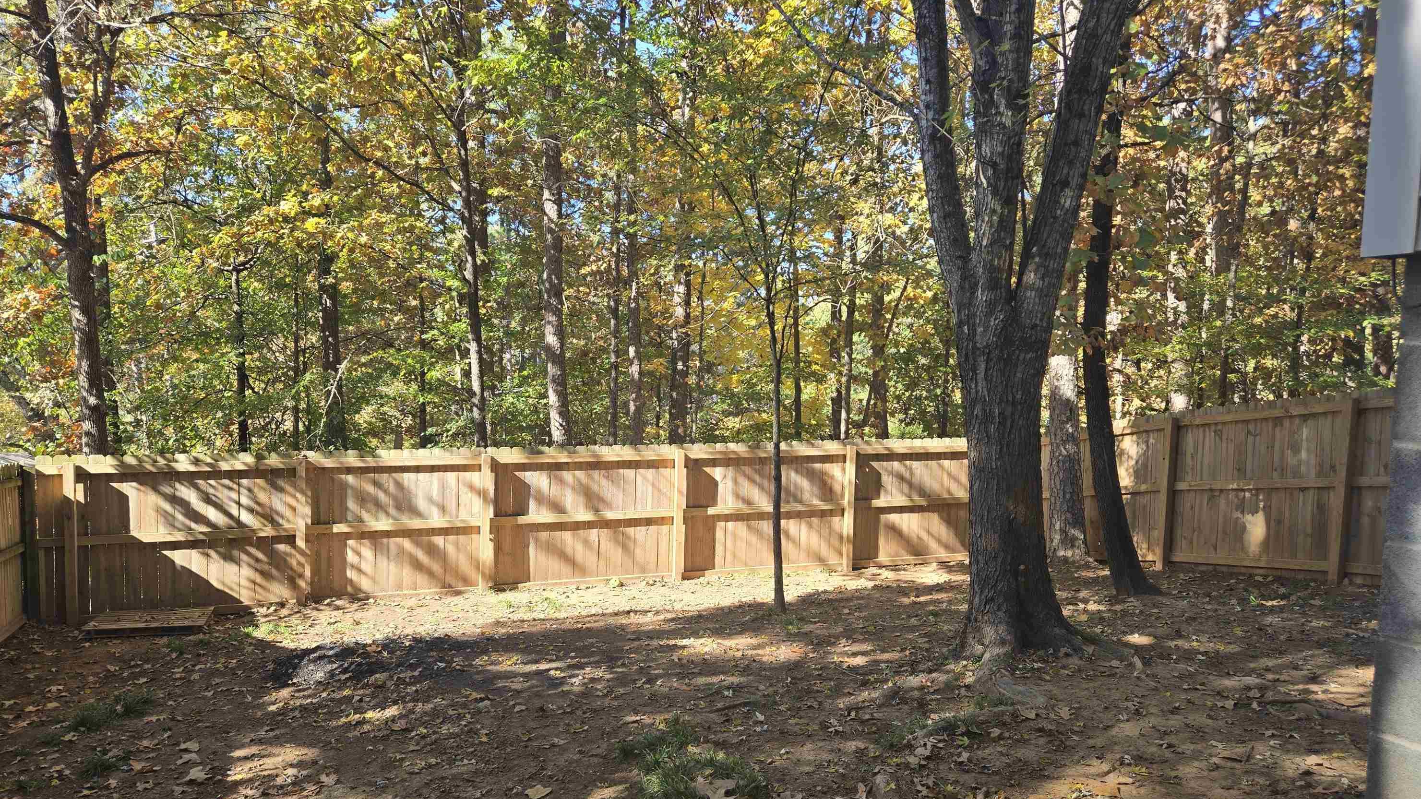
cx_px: 714
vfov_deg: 44.3
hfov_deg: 71.9
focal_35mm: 26
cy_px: 457
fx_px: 980
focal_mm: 5.4
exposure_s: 1/215
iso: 25
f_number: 1.8
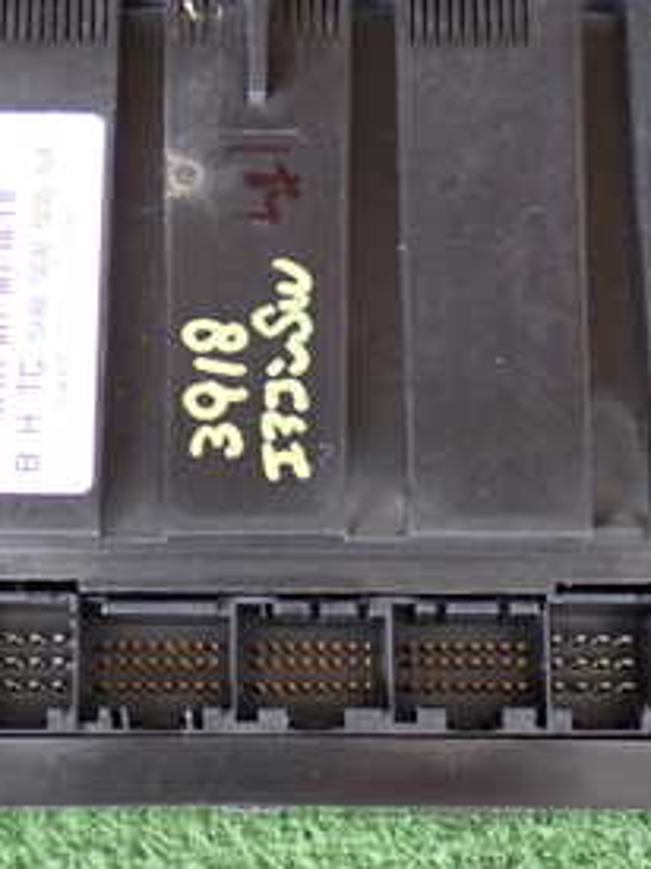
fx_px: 2083
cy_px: 329
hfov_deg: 17.8
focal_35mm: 83
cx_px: 281
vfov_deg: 23.5
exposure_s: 1/40
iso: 500
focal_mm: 6.83
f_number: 2.7
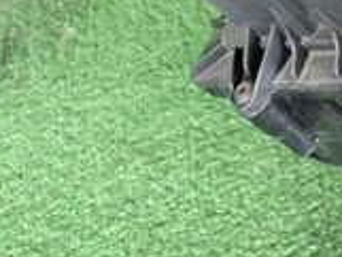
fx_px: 1177
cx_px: 514
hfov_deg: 15.3
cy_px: -174
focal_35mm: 119
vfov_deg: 11.7
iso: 500
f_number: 2.4
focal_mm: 5.79
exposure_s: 1/125
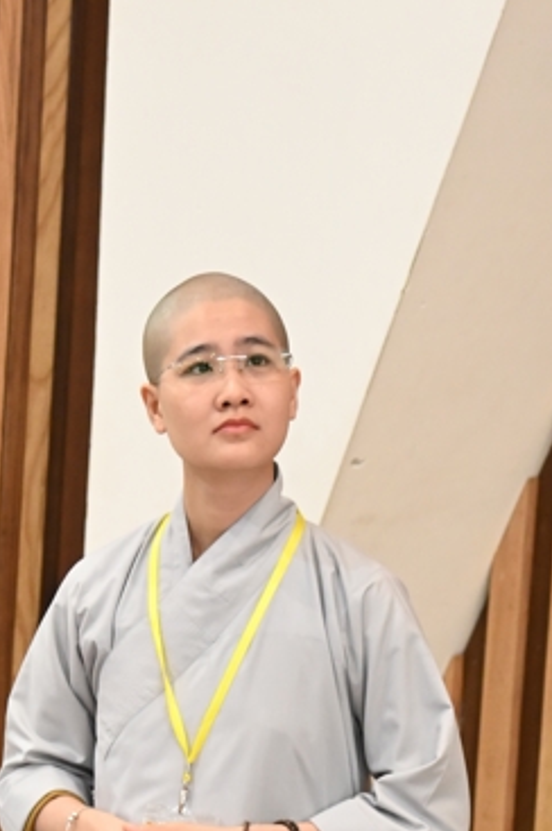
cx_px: 258
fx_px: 5645
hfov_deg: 5.6
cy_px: 755
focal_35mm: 245
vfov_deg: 8.4
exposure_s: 1/125
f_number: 4
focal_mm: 92
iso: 5000
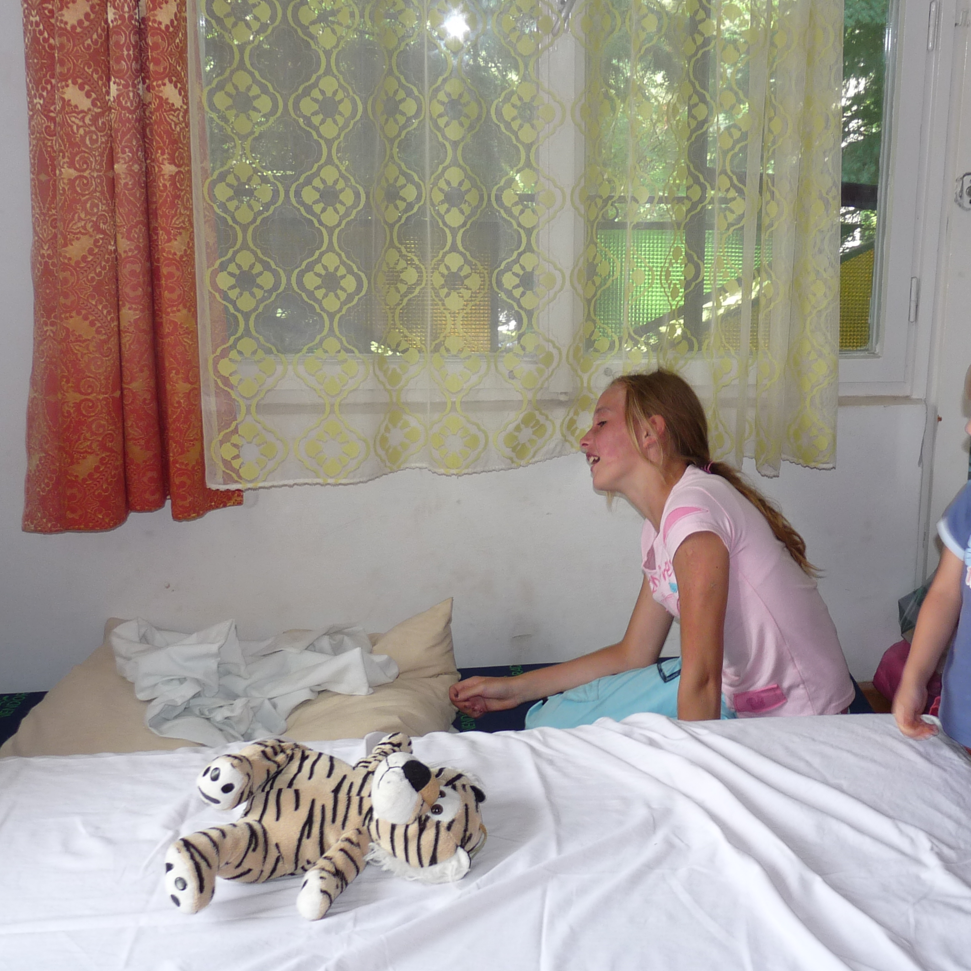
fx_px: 1301
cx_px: 688
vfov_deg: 40.8
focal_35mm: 41
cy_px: 408
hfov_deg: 40.1
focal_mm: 4.8
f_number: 2.8
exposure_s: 1/30
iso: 100
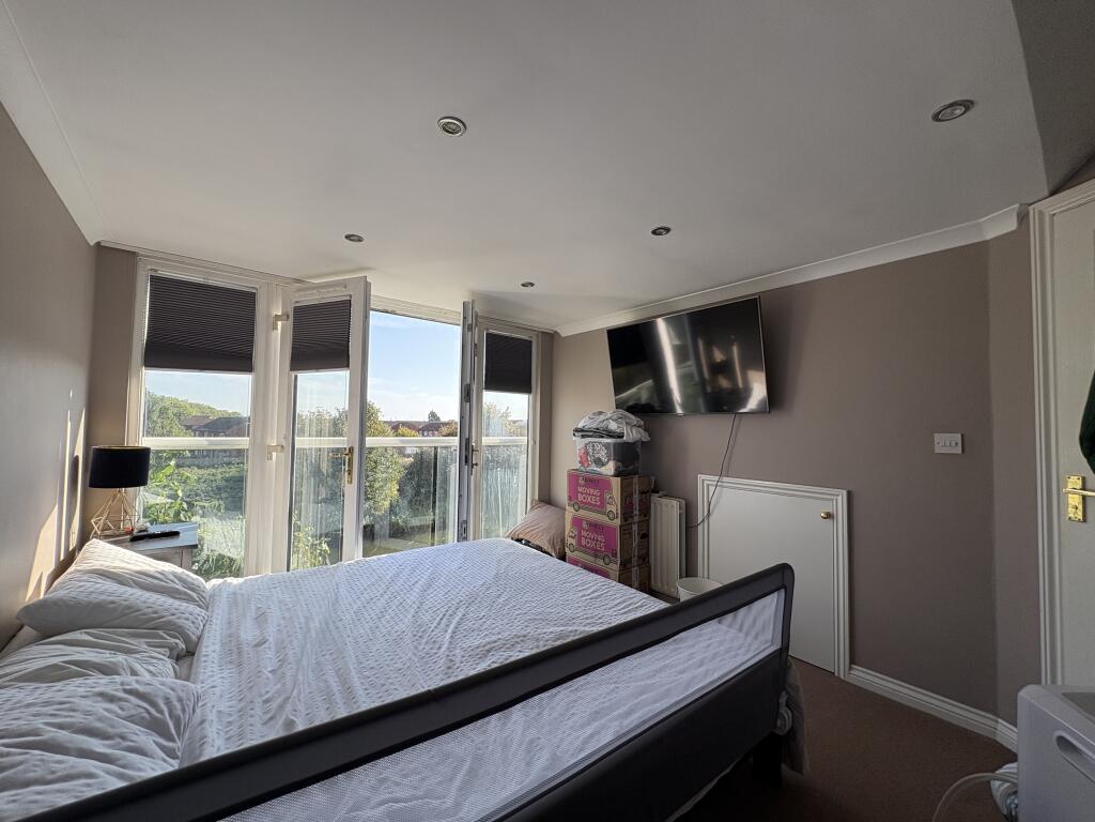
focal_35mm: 14
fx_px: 443
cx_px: 548
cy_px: 411
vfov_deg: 85.7
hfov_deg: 102.1
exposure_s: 1/473
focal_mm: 2.22
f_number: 2.2
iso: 64
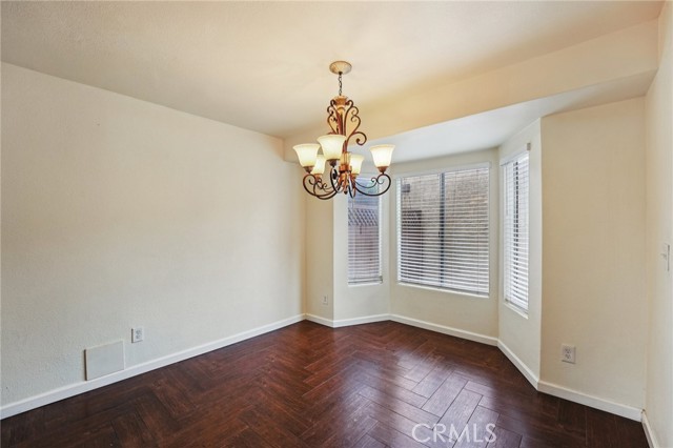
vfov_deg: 77.6
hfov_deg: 100.8
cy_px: 224
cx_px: 336
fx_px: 278
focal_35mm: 15
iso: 200
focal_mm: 14.9
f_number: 8
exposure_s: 1/60
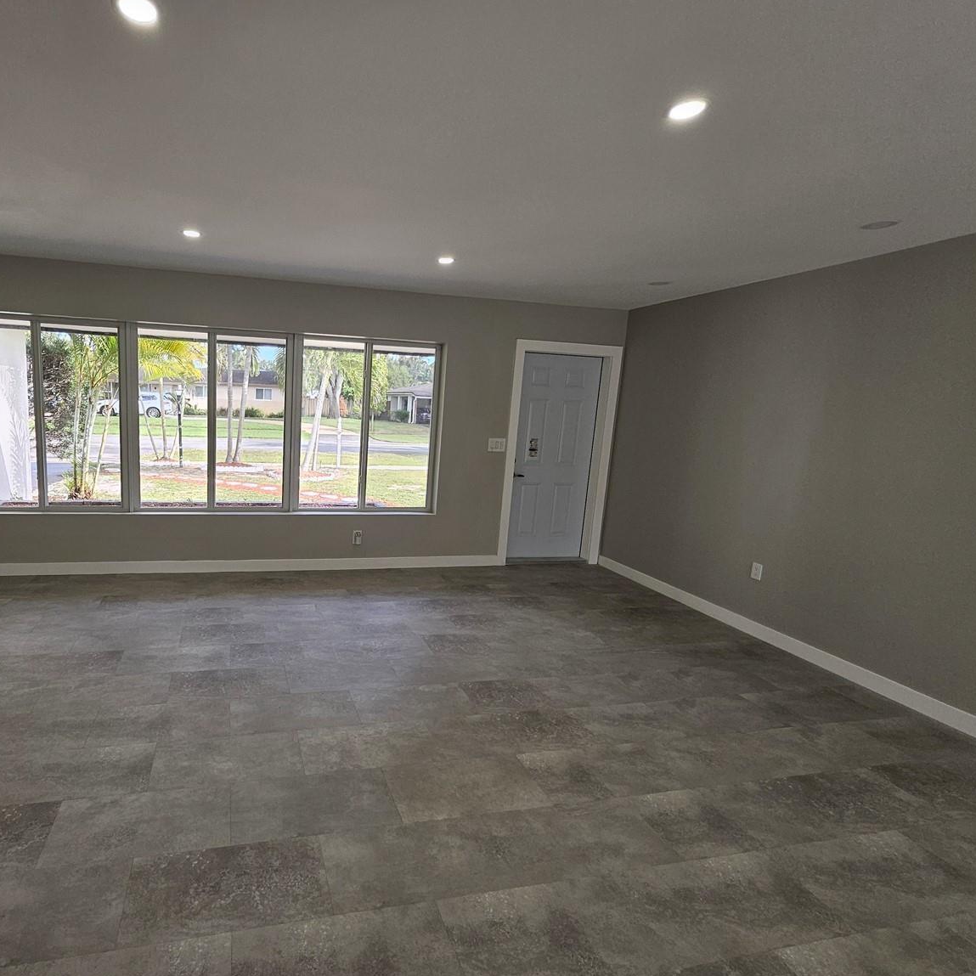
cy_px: 503
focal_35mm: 16
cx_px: 333
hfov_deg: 84.7
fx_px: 510
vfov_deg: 87.4
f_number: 2.2
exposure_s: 1/120
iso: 40
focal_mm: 1.74
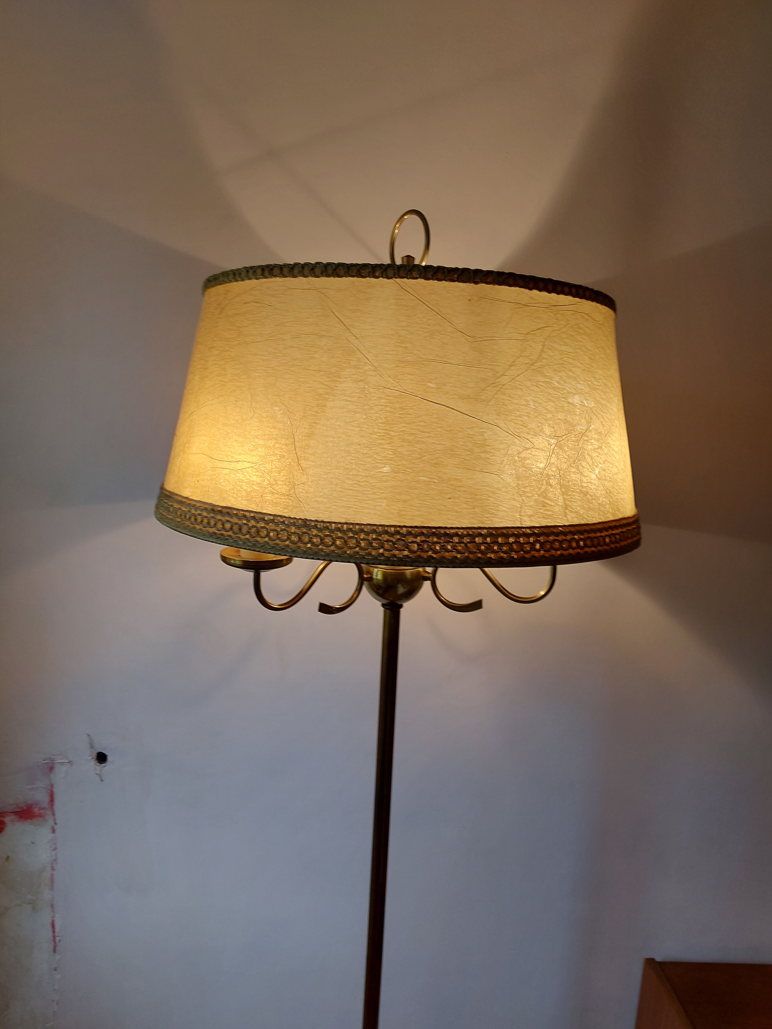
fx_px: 714
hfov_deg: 56.8
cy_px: 514
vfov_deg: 71.6
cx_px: 386
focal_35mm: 24
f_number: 1.8
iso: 32
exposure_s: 1/50
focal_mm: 5.23
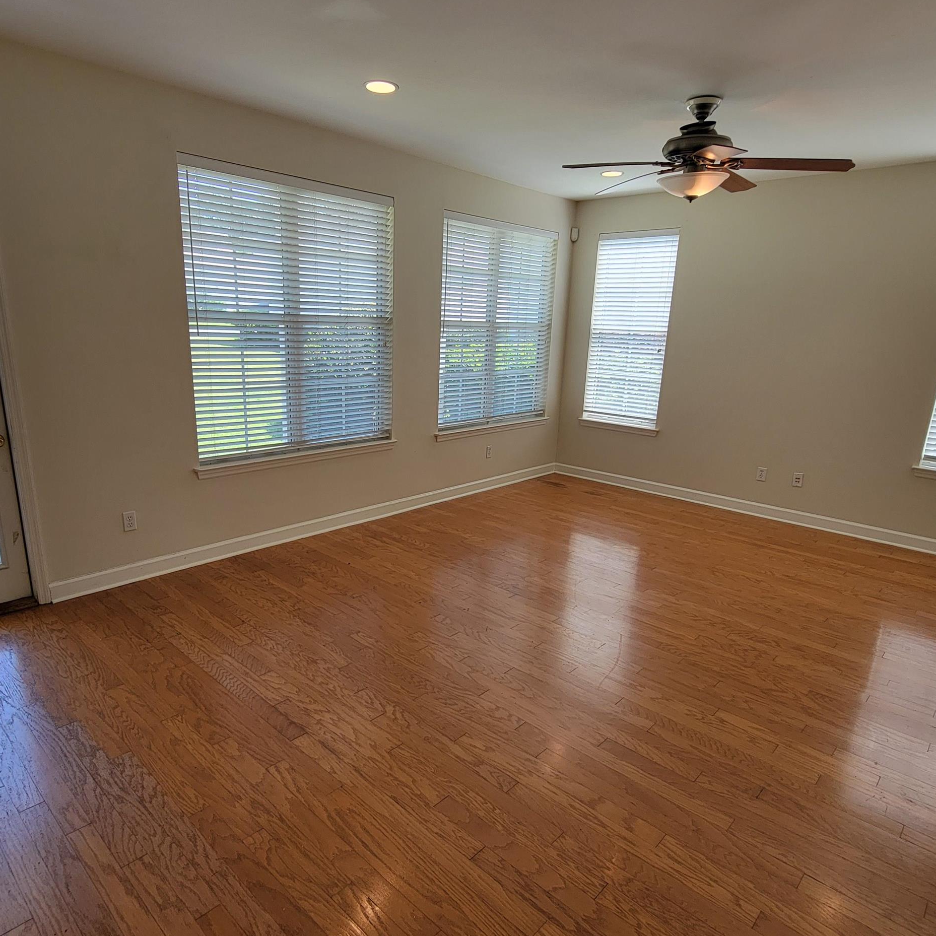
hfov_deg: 77.6
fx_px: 581
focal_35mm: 19
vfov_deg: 77.5
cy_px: 511
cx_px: 442
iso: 64
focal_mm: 2.2
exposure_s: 1/120
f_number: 2.2
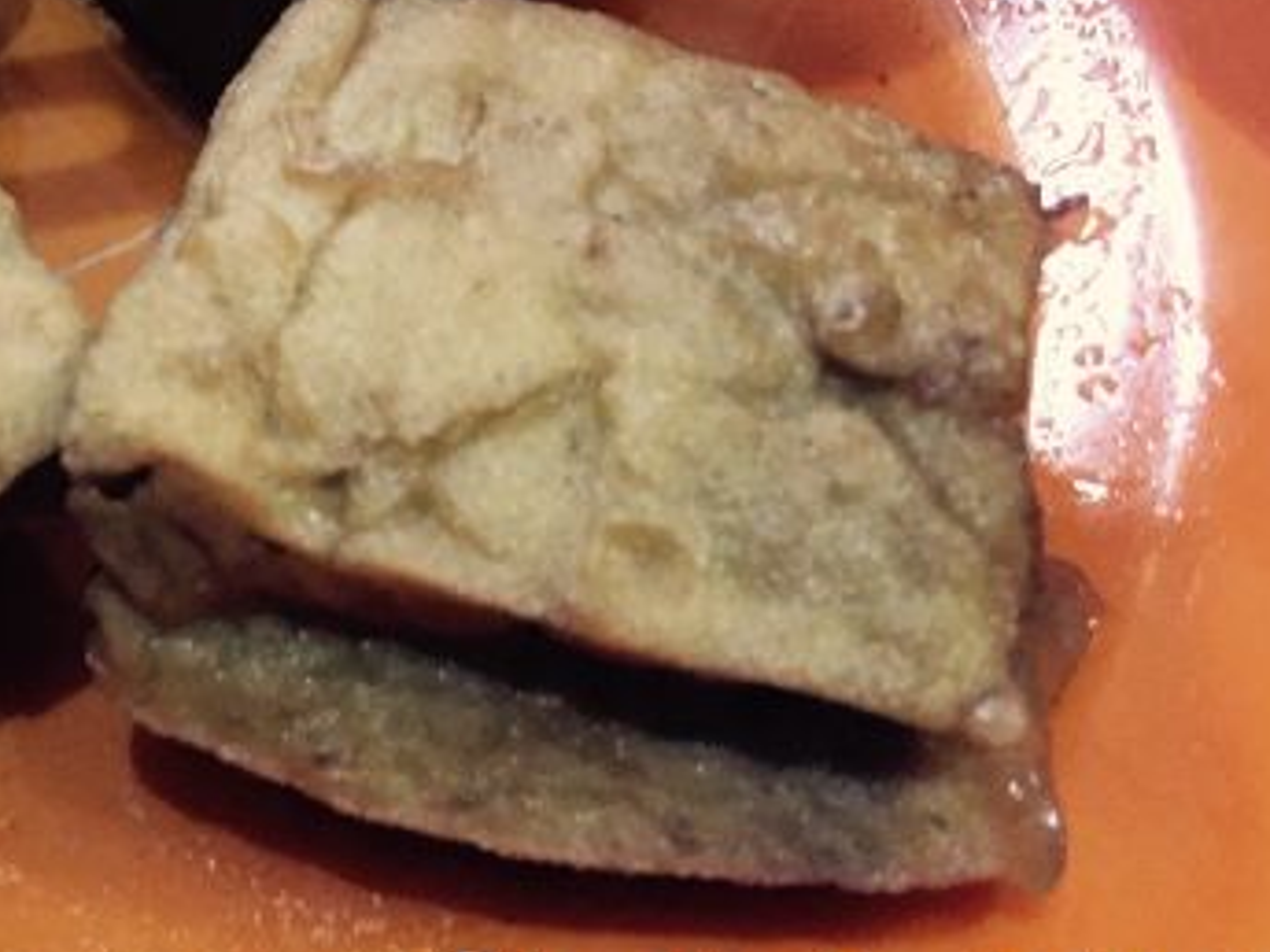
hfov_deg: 30.6
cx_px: 37
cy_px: 264
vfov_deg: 24.6
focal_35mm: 59
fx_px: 2165
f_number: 2.2
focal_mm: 4.15
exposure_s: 1/17
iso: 400
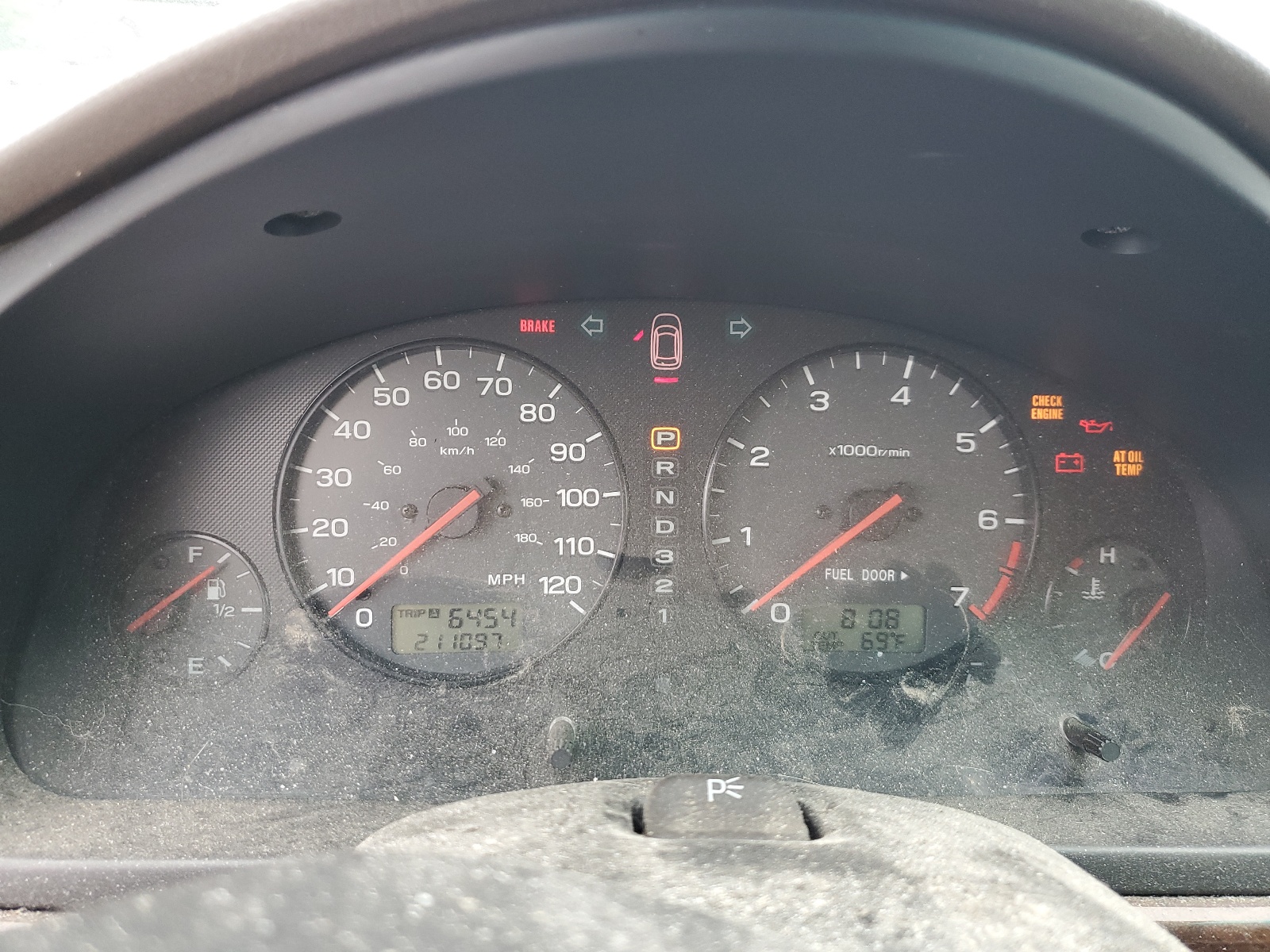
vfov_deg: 53.1
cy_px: 476
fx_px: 954
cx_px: 635
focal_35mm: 26
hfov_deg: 67.3
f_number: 1.5
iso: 92
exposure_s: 1/60.2
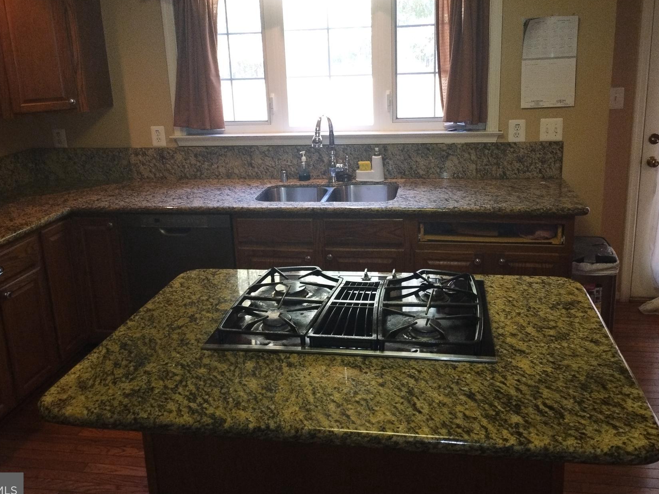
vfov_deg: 45.2
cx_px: 332
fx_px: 590
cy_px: 199
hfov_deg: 58.4
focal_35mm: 31
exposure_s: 1/50
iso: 253
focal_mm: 4.71
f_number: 1.7
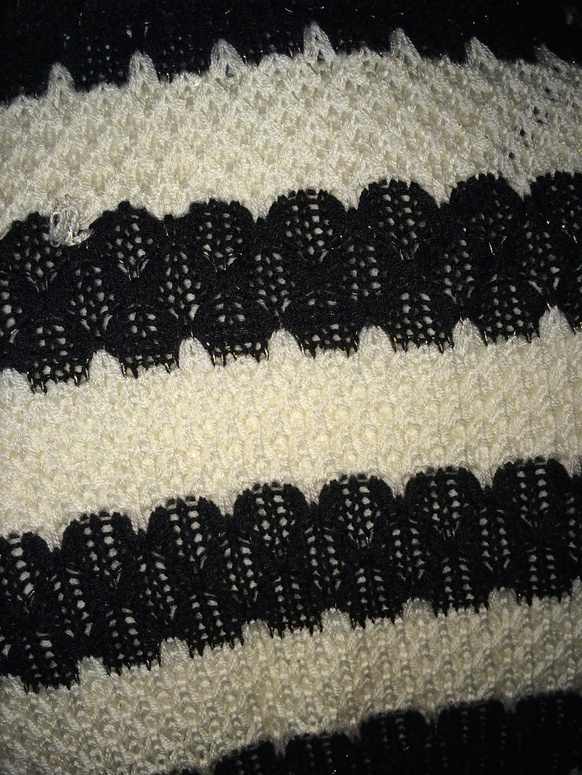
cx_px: 291
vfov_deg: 61.7
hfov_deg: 48.2
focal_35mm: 29
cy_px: 388
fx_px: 650
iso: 32
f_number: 2.2
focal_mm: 4.15
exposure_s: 1/451
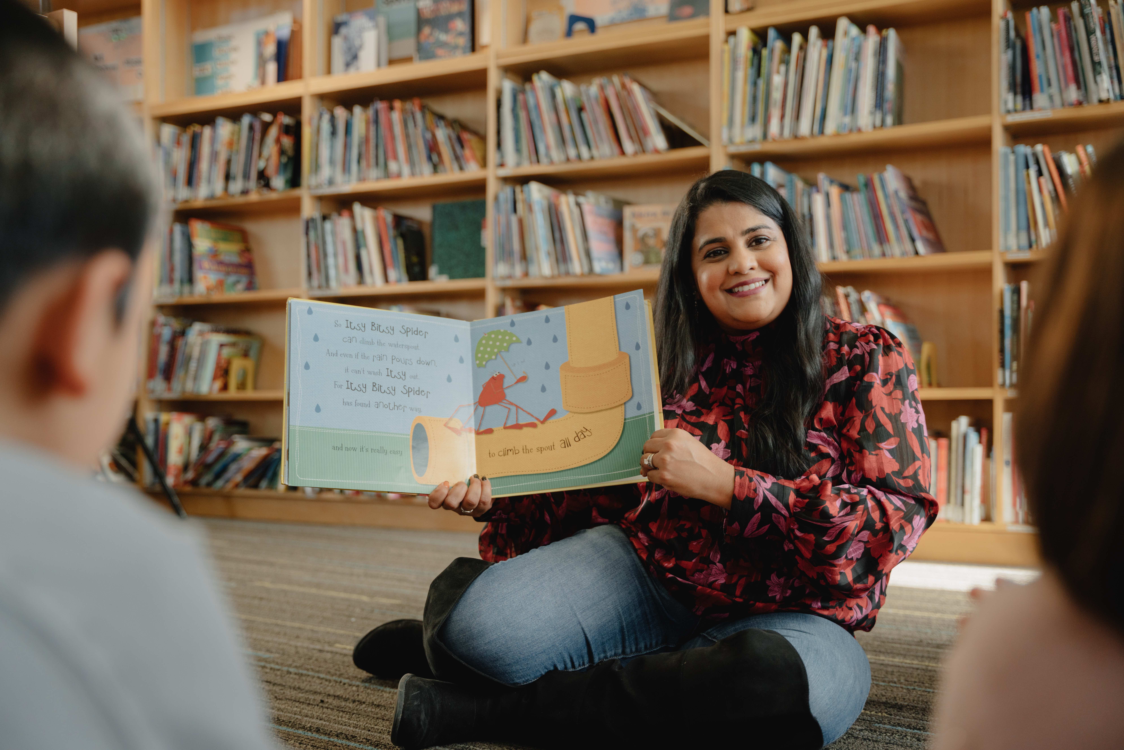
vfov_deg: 33.7
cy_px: 375
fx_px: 1240
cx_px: 562
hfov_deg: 48.8
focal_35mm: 40
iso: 640
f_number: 2.8
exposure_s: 1/250
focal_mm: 39.7
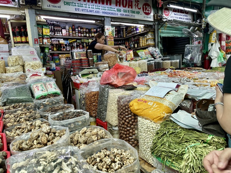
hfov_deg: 71.6
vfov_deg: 56.8
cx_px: 116
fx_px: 160
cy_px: 86
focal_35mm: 24
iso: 80
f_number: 1.78
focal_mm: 6.86
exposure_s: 1/121
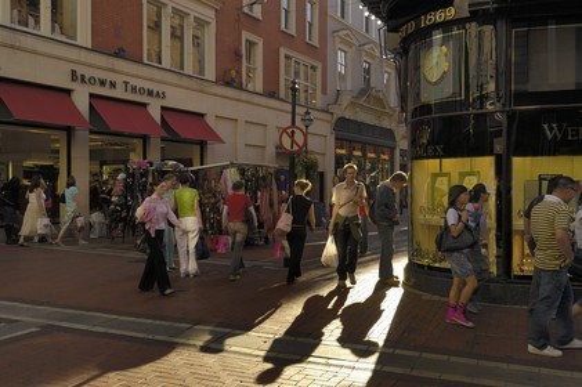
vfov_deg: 36.8
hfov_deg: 53.2
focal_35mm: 36
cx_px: 291
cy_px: 194
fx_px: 582
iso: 100
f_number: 9.5
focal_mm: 24
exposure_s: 1/100
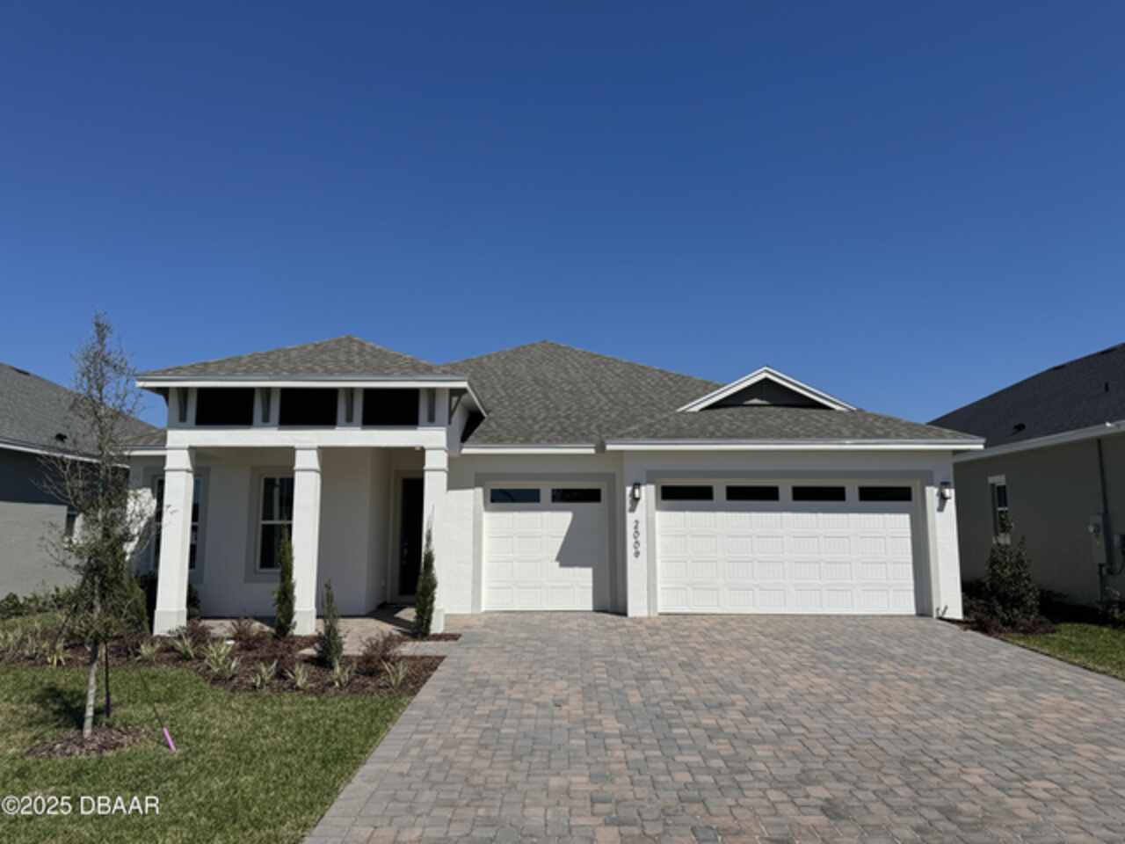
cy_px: 422
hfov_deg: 71.6
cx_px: 562
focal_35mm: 24
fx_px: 780
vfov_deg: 56.8
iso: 80
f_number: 1.78
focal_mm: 6.76
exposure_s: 1/9009
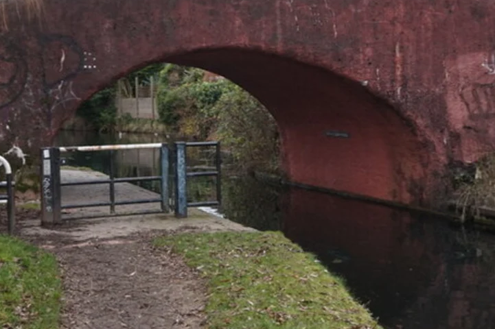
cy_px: 113
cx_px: 200
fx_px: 742
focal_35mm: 54
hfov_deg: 36.8
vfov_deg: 24.9
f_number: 4
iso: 250
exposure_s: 1/160
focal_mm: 16
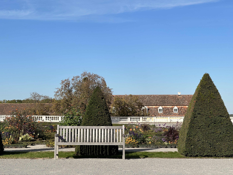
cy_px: 88
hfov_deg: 25.3
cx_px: 116
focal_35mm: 77
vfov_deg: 19.1
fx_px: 518
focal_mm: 9
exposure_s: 1/1085
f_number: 2.8
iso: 32
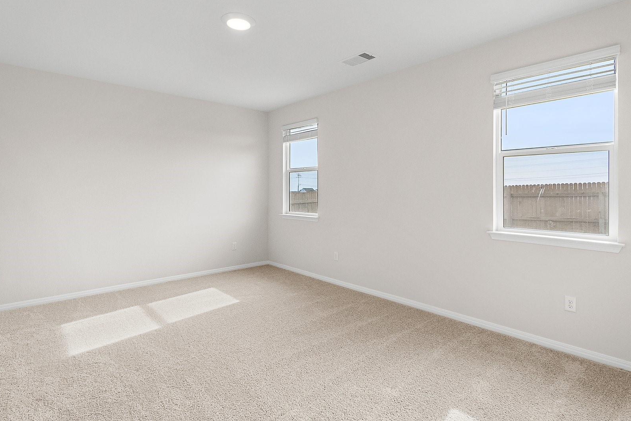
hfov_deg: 90.0
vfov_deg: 67.3
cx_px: 321
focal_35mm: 18
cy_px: 192
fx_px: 316
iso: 800
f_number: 11
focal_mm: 14
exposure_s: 1/60
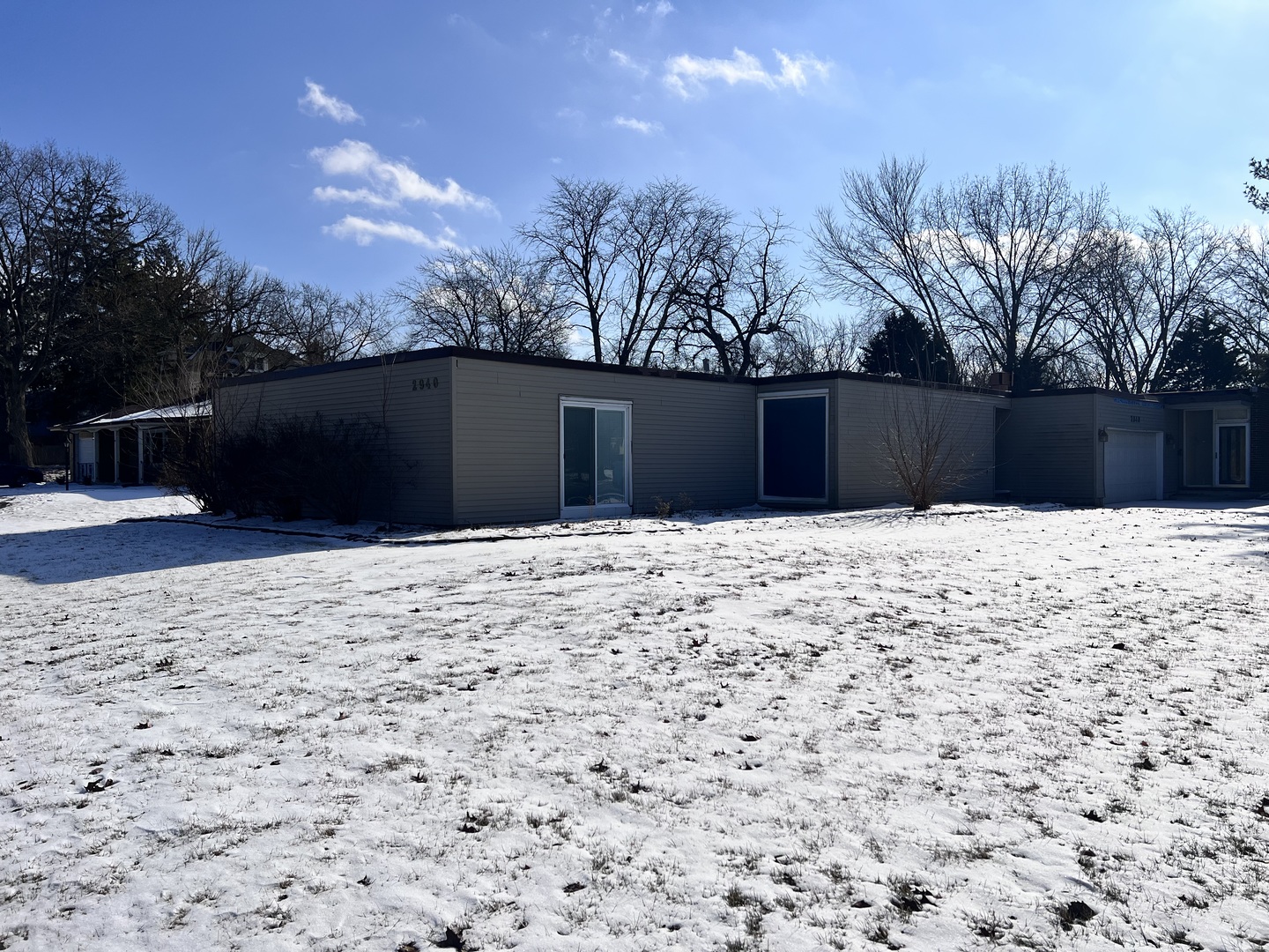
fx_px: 953
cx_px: 634
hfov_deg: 67.3
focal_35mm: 26
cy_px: 476
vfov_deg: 53.1
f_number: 1.5
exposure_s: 1/14286
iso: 50
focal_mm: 5.7
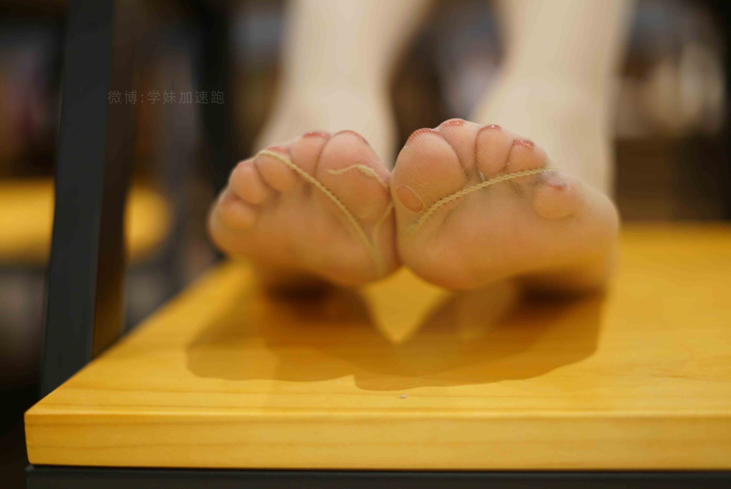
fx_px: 1016
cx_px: 366
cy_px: 244
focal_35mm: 50
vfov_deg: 27.0
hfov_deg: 39.6
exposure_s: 1/20
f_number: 2
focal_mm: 50
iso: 200
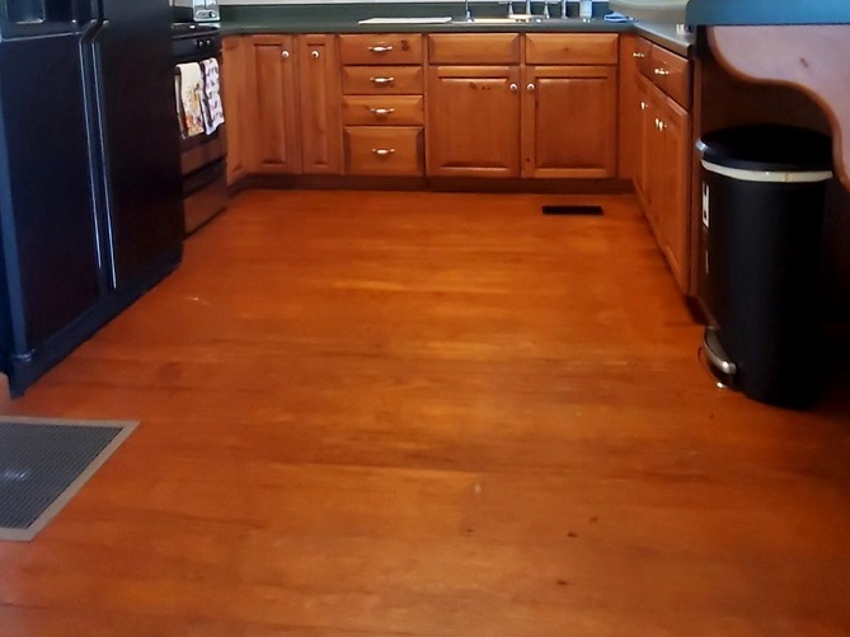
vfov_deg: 45.8
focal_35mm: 28
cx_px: 492
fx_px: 687
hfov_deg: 63.1
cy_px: 86
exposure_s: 1/30
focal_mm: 1.8
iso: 640
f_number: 2.2
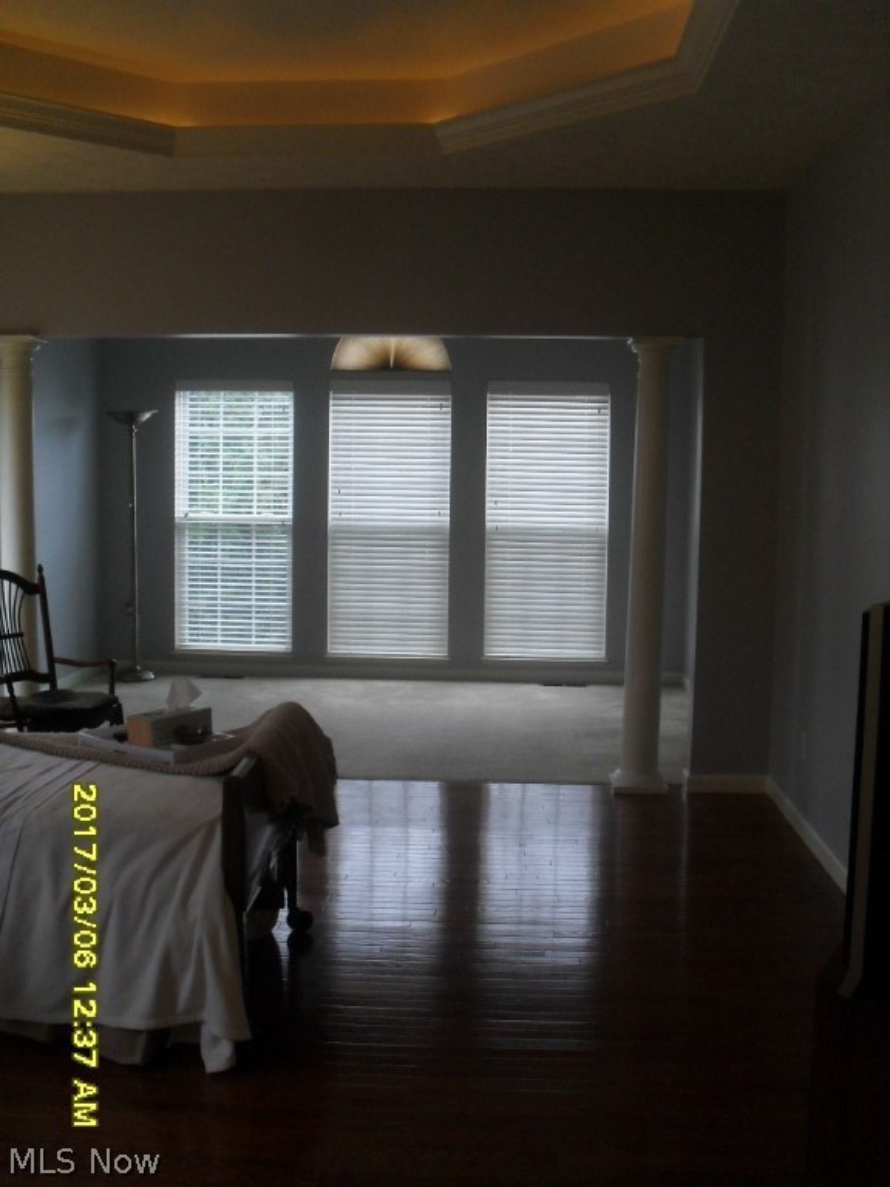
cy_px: 594
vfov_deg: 52.6
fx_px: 1200
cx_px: 445
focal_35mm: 35
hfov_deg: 40.7
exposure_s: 1/45
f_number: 3.2
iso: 160
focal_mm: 6.3
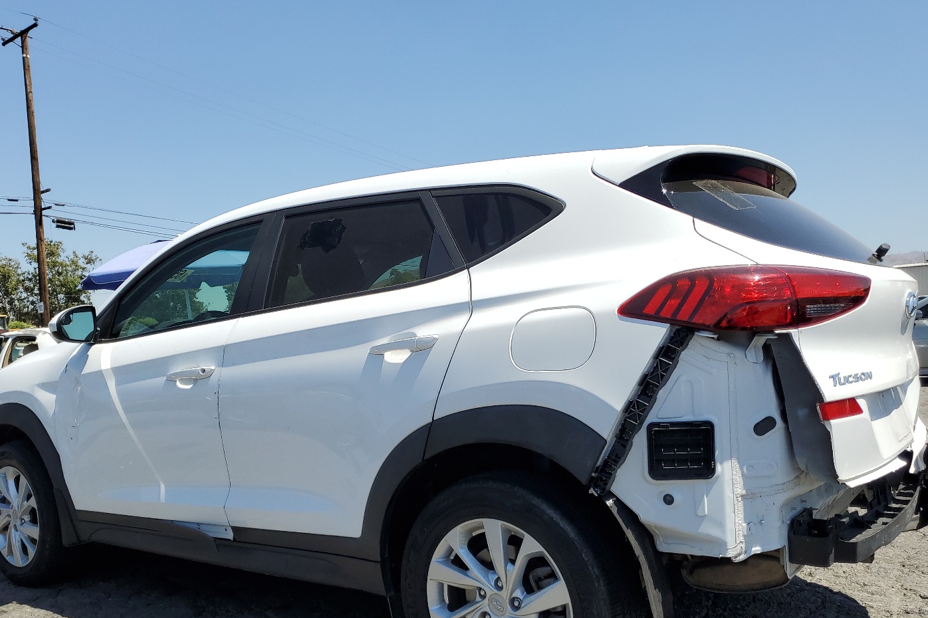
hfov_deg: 60.3
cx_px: 442
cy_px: 396
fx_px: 799
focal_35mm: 31
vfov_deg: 41.9
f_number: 1.5
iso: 50
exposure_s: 1/3333
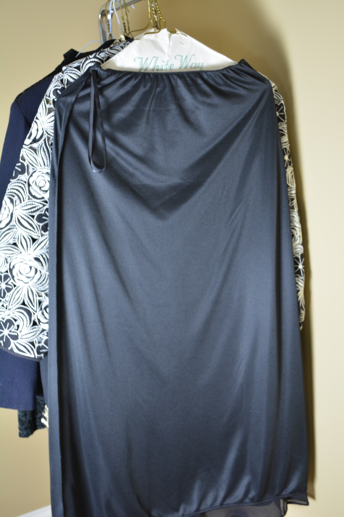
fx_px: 516
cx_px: 172
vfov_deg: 53.1
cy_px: 258
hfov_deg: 36.9
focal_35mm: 36
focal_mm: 24
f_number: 4
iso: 800
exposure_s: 1/30
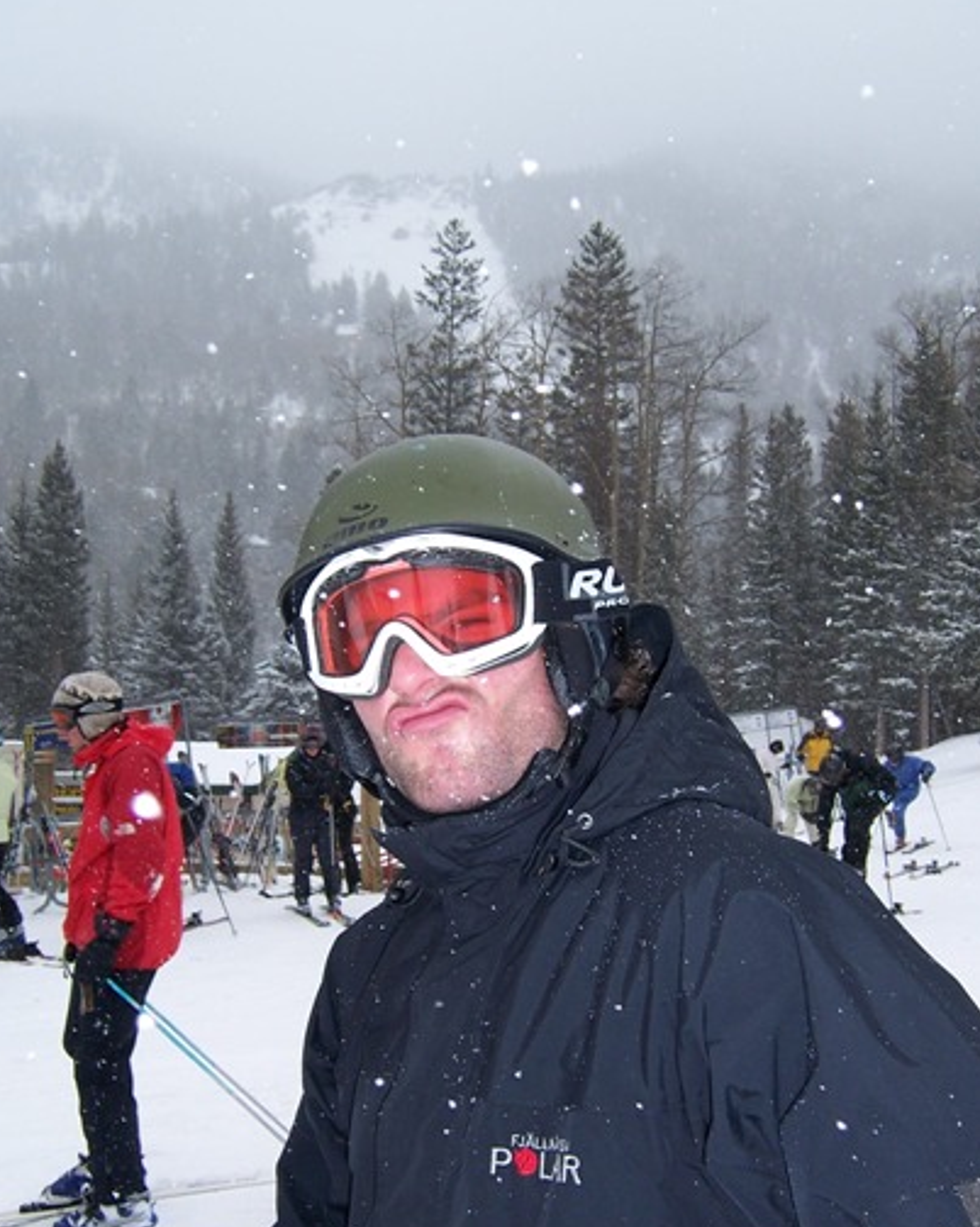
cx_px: 507
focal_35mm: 41
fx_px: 1487
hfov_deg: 36.5
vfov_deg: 44.7
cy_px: 710
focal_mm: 5.5
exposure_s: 1/1000
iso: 80
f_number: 4
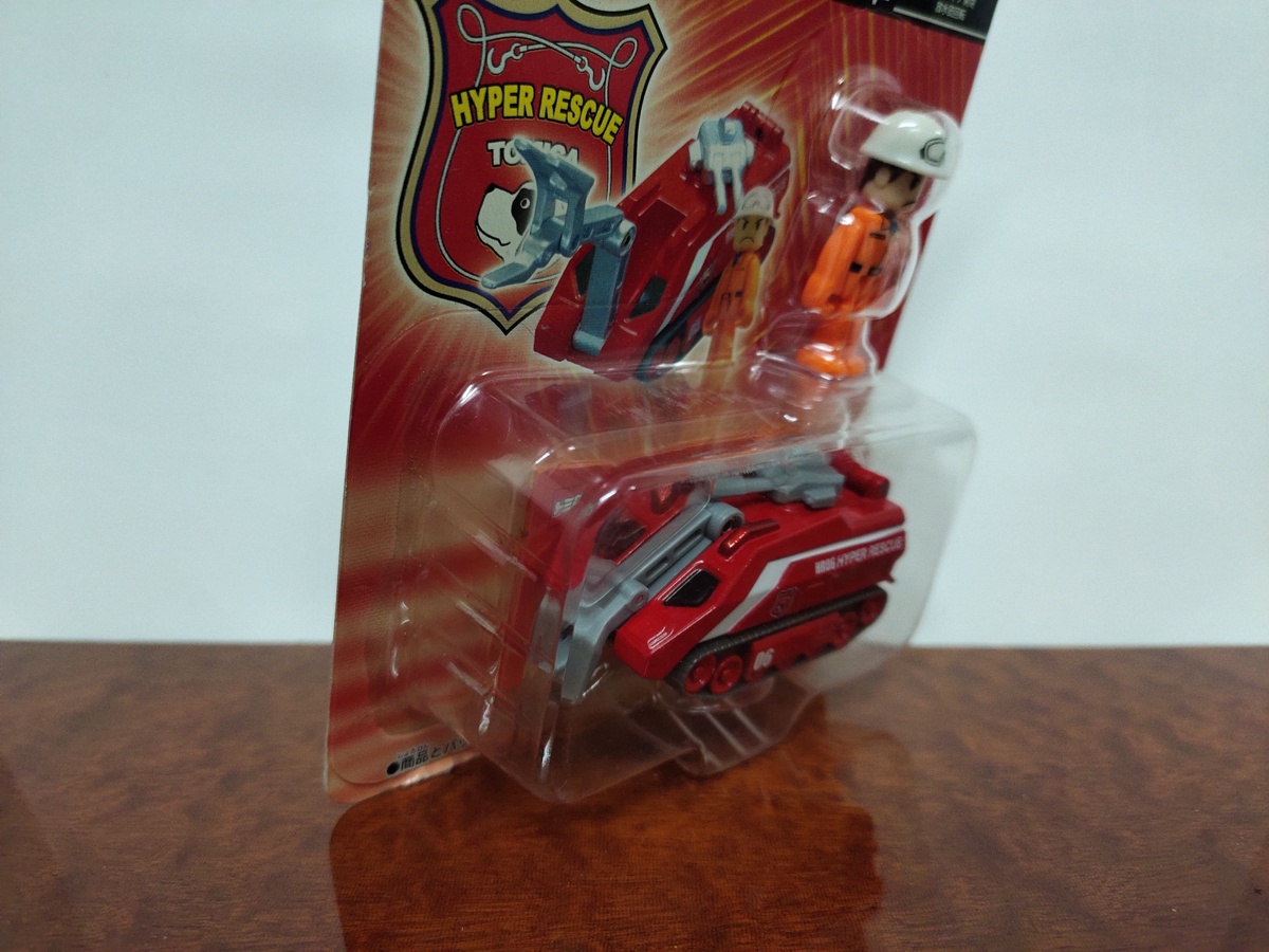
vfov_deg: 53.1
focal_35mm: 26
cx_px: 634
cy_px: 476
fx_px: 953
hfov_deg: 67.3
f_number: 1.79
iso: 1113
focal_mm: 4.74
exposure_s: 1/50
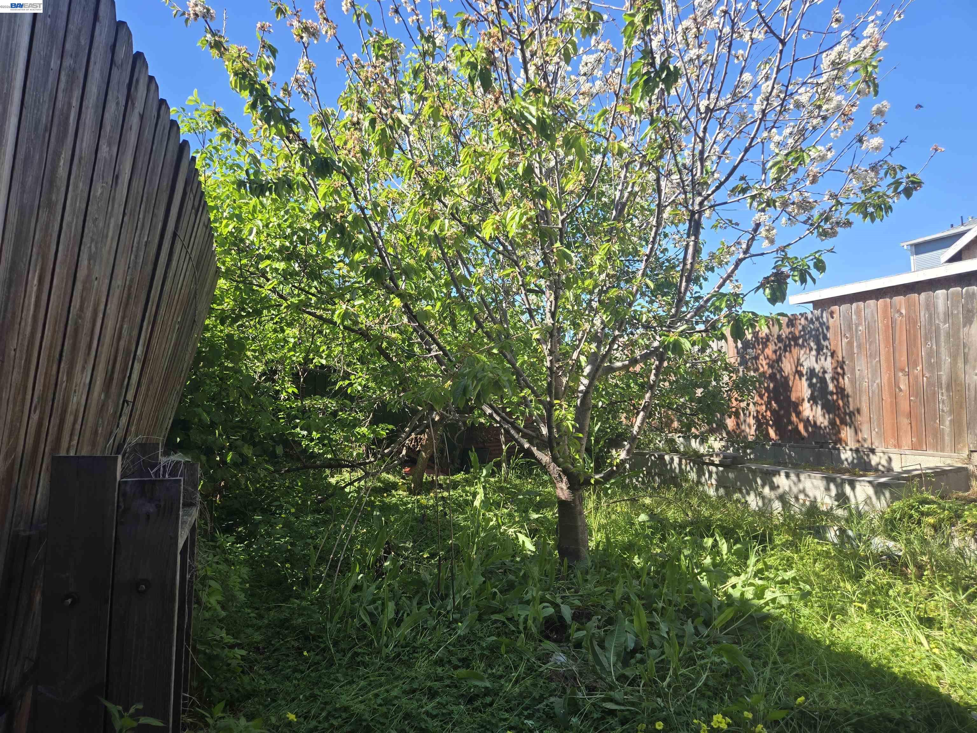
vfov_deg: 58.9
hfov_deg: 73.9
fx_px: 649
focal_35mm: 23
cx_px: 488
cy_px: 366
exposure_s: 1/571
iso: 25
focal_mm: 5.4
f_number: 1.8
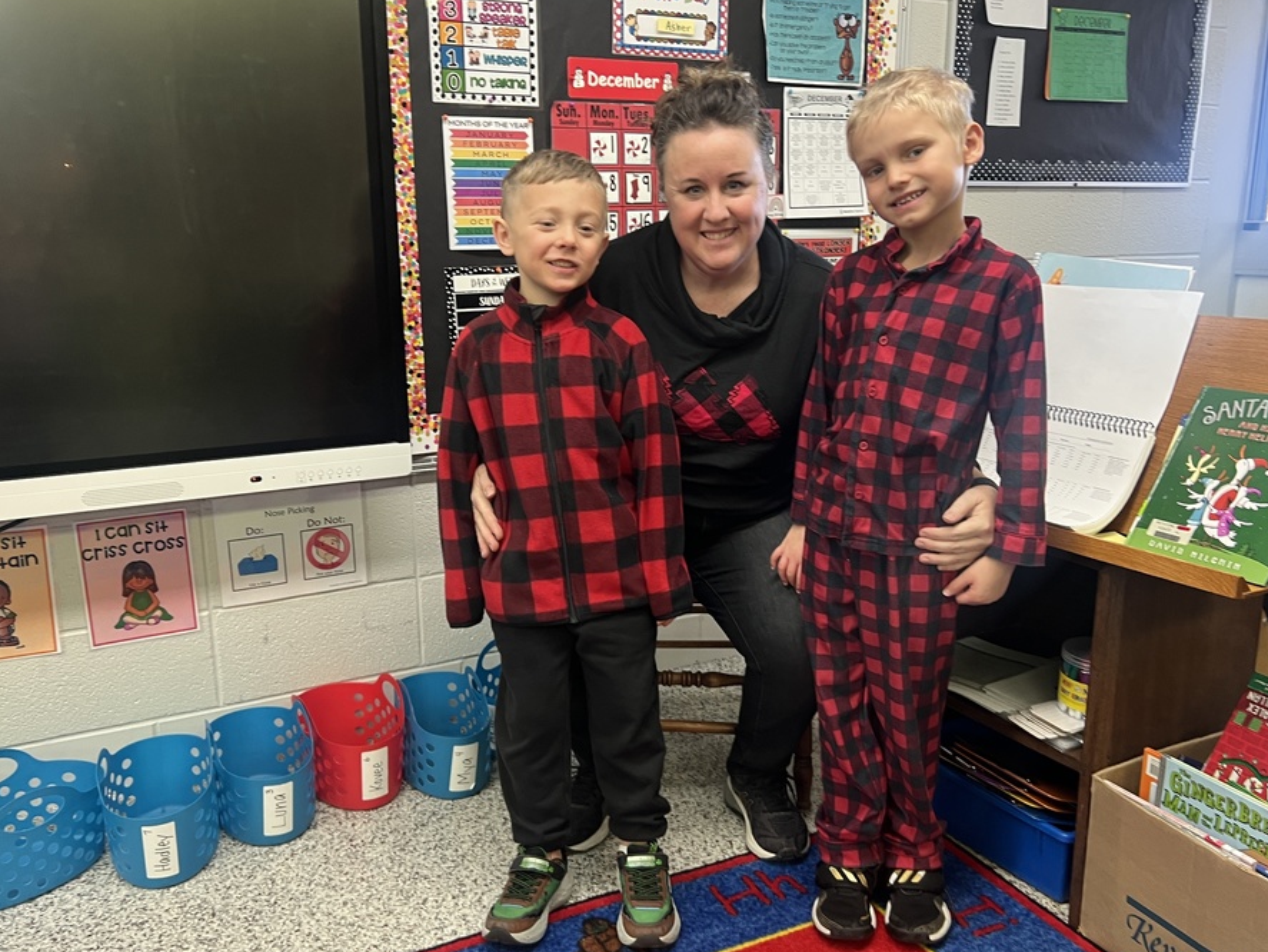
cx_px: 629
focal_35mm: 30
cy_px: 490
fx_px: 1099
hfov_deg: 59.9
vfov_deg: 46.8
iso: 125
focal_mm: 5.7
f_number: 1.5
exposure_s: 1/60
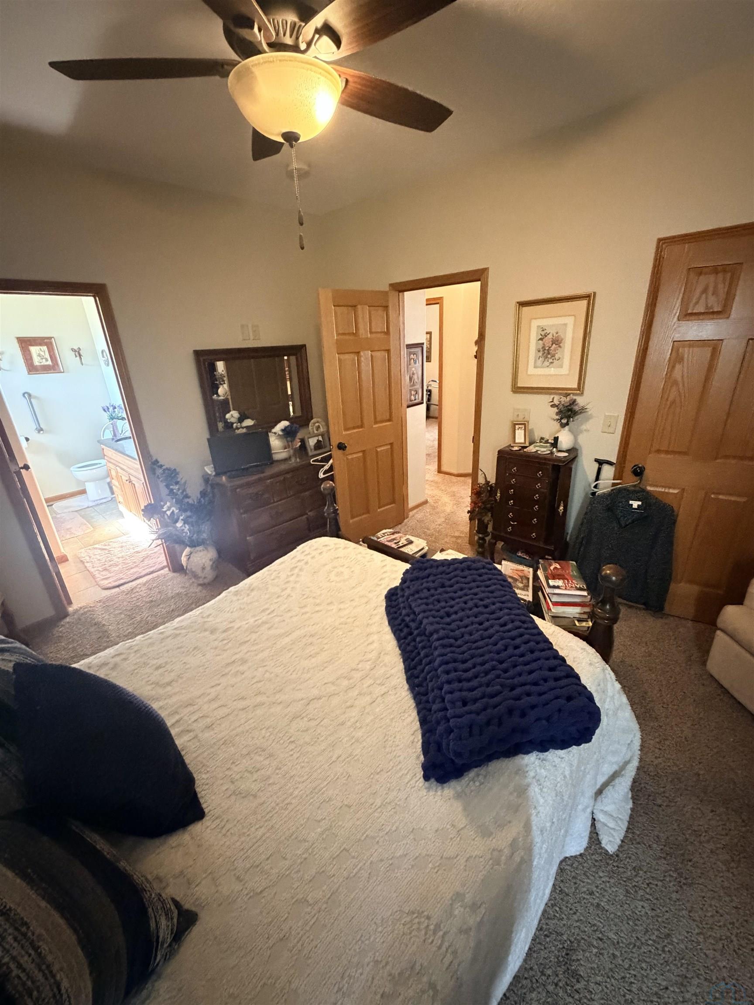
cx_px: 377
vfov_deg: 102.1
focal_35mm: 14
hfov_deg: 85.7
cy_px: 502
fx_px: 407
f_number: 2.2
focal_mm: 2.22
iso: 1250
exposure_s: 1/40
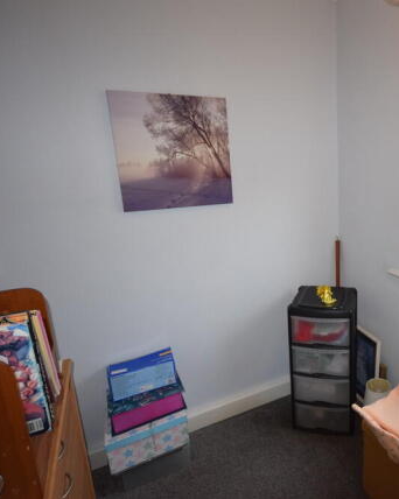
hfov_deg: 56.4
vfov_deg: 70.9
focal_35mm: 24
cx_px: 299
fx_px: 350
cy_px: 245
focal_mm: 11
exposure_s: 1/100
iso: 800
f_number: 5
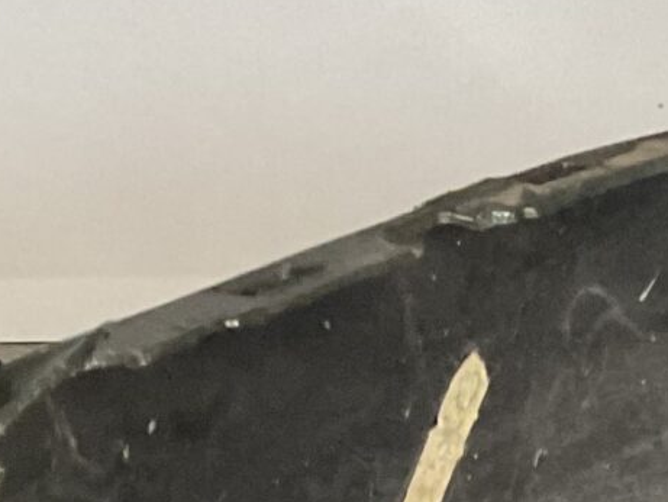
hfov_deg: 10.8
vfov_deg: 8.9
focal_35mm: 161
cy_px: 866
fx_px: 3108
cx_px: 1488
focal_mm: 3
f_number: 1.8
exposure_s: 1/50
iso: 100
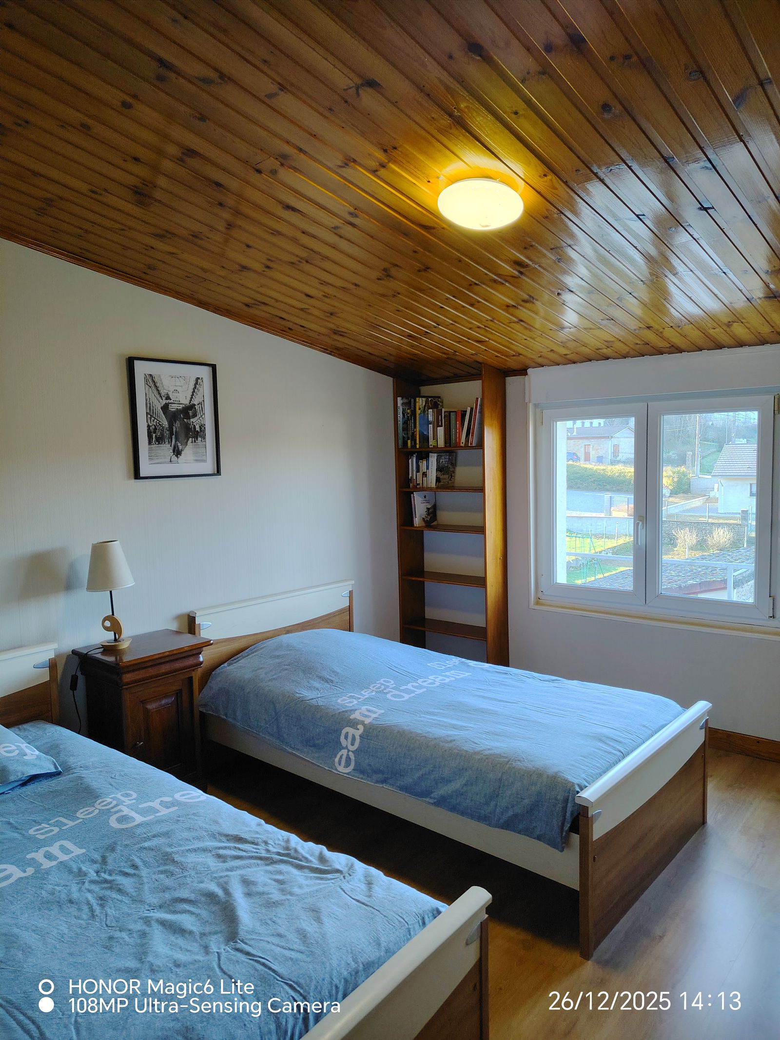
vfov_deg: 71.6
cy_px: 520
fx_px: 721
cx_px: 390
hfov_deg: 56.8
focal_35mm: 24
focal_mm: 5.25
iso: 881
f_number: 1.75
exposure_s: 1/100
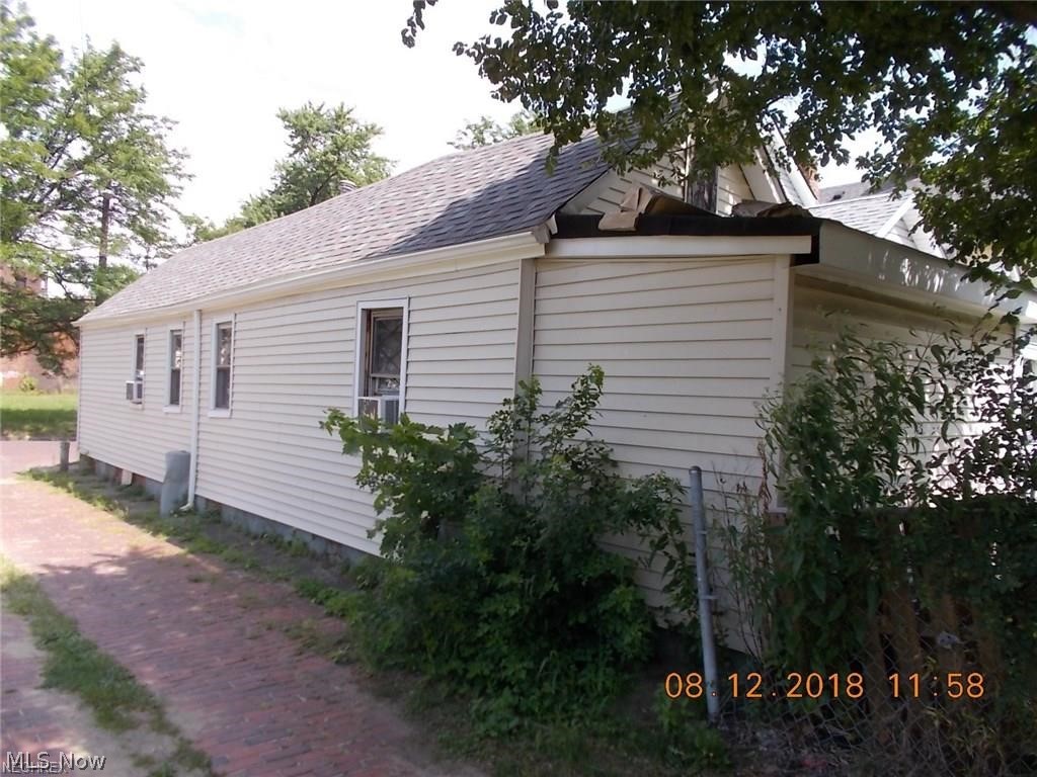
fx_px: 779
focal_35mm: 26
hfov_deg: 67.3
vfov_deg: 53.1
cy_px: 388
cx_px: 518
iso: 80
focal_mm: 4.6
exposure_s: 1/400
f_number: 3.2
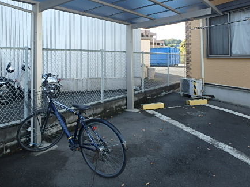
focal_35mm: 31
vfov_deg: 44.3
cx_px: 104
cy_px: 54
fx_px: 224
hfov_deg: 58.1
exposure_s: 1/250
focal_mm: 3.7
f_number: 3.5
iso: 125
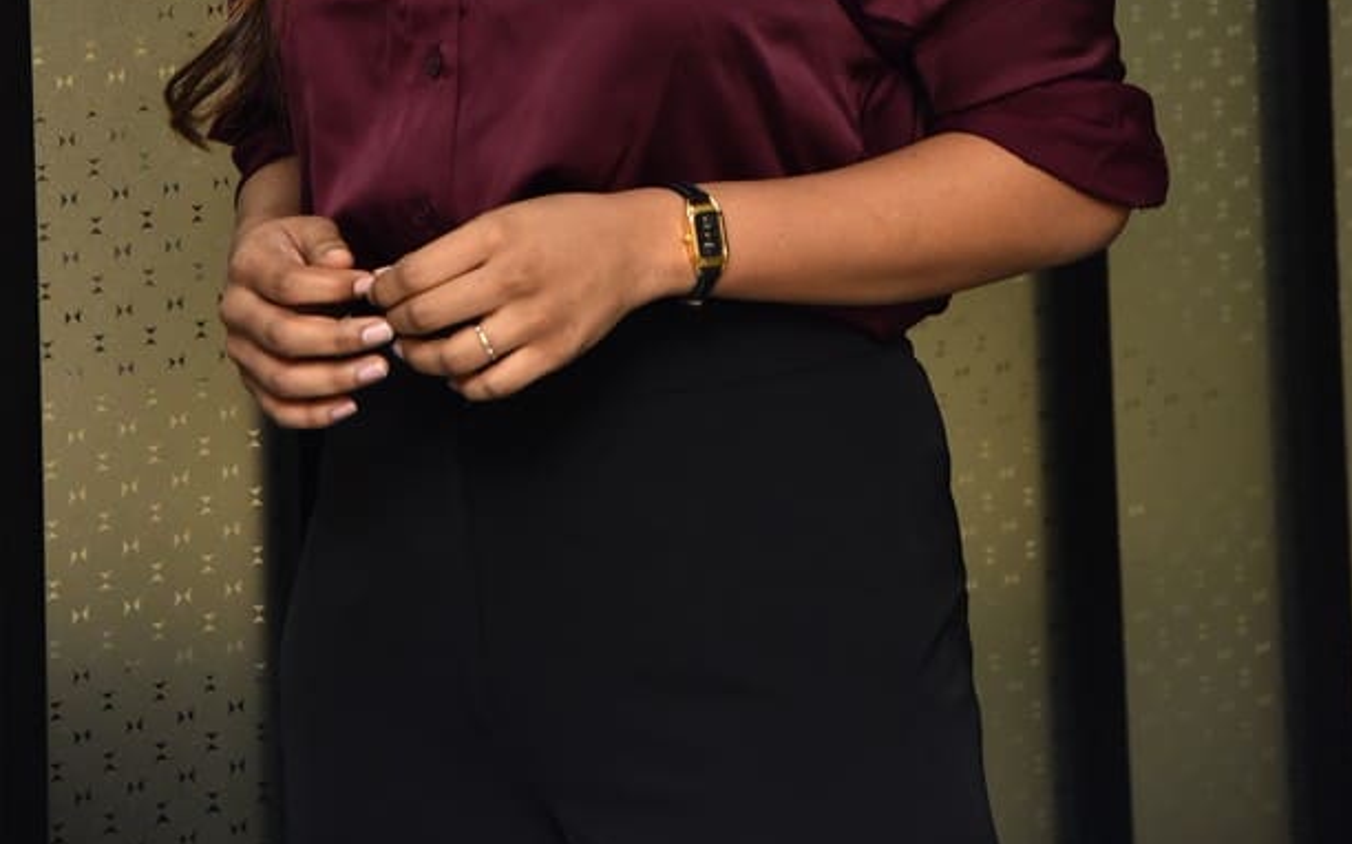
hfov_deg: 13.1
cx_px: 687
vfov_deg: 8.1
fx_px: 5893
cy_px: -137
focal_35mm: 160
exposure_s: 1/125
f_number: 4.5
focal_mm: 100
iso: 1250
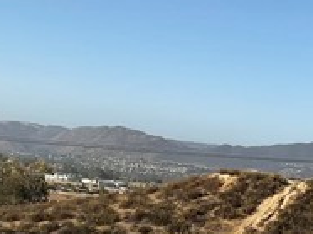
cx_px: 180
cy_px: 148
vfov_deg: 14.7
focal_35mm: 100
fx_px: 903
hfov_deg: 19.7
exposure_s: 1/2801
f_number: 1.8
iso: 20
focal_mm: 3
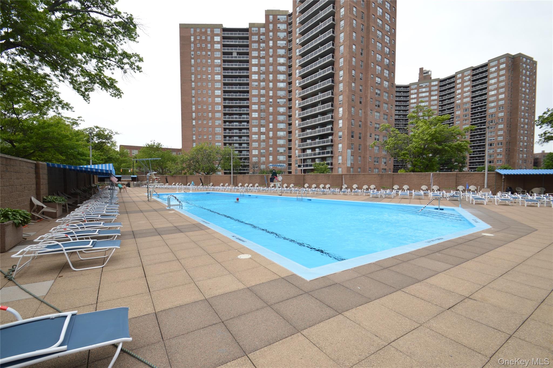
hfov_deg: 100.4
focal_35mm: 15
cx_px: 276
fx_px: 230
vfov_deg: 77.2
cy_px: 184
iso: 100
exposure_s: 1/200
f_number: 8
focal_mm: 10
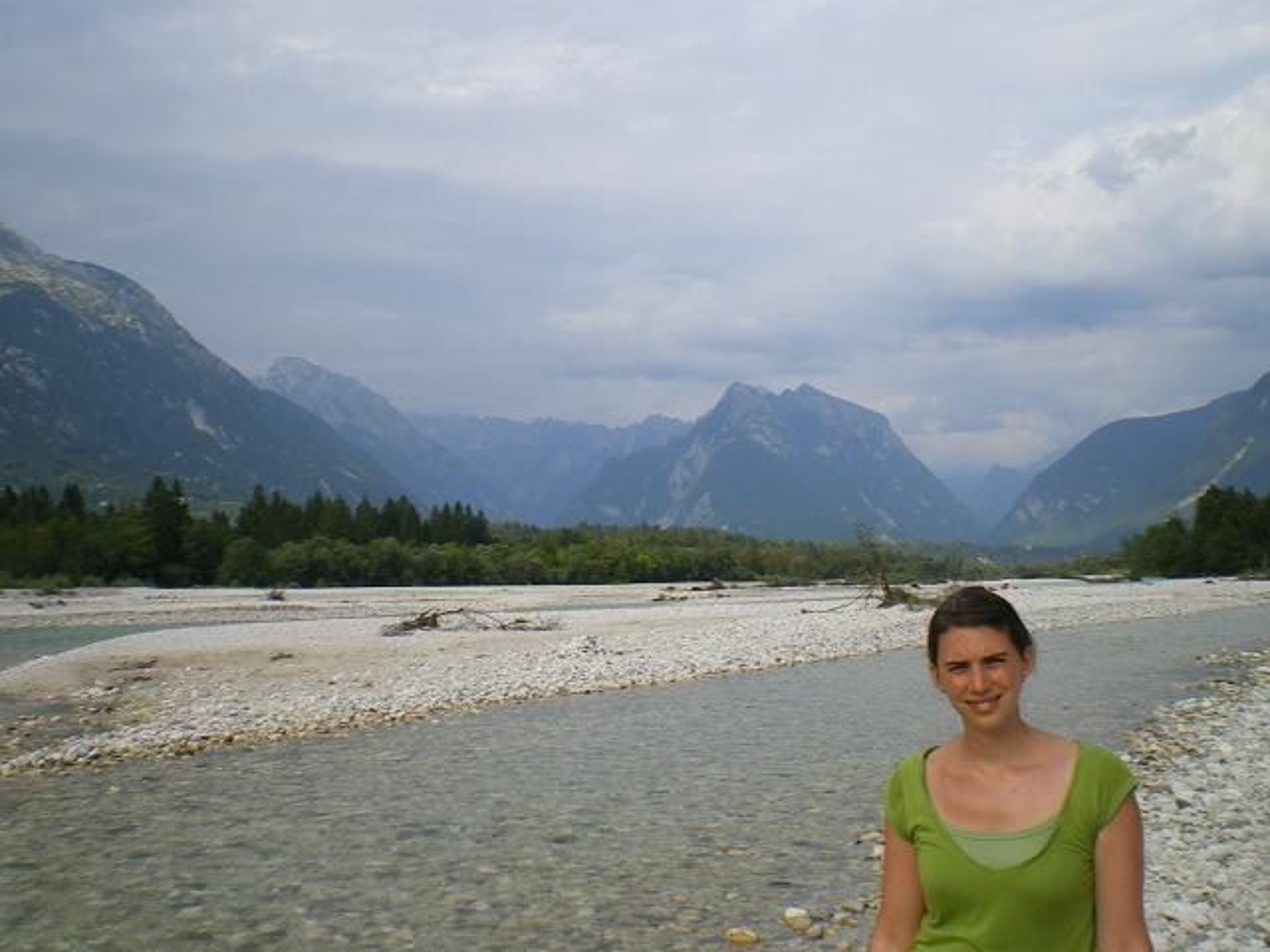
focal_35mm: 38
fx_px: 1394
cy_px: 476
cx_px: 635
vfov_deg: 37.7
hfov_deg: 49.0
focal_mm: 6.3
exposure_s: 1/200
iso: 64
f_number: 4.6
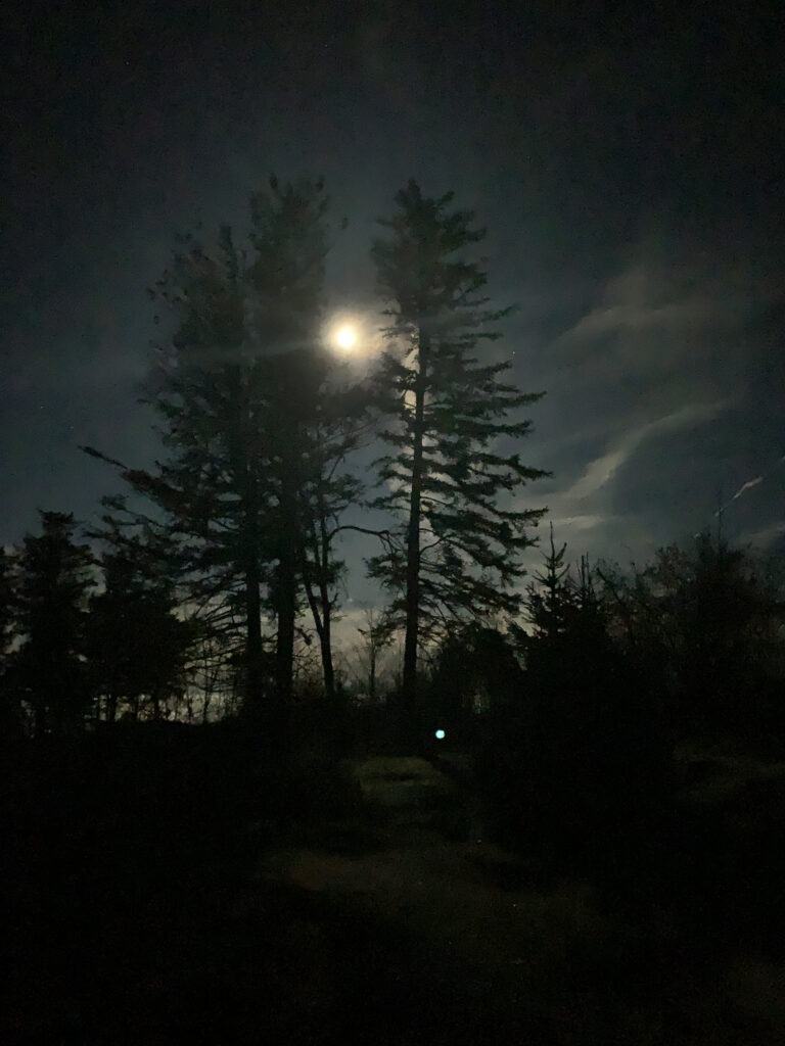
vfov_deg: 67.3
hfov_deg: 53.1
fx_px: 786
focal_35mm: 26
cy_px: 523
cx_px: 392
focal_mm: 4.25
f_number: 1.8
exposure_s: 1/4
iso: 3200
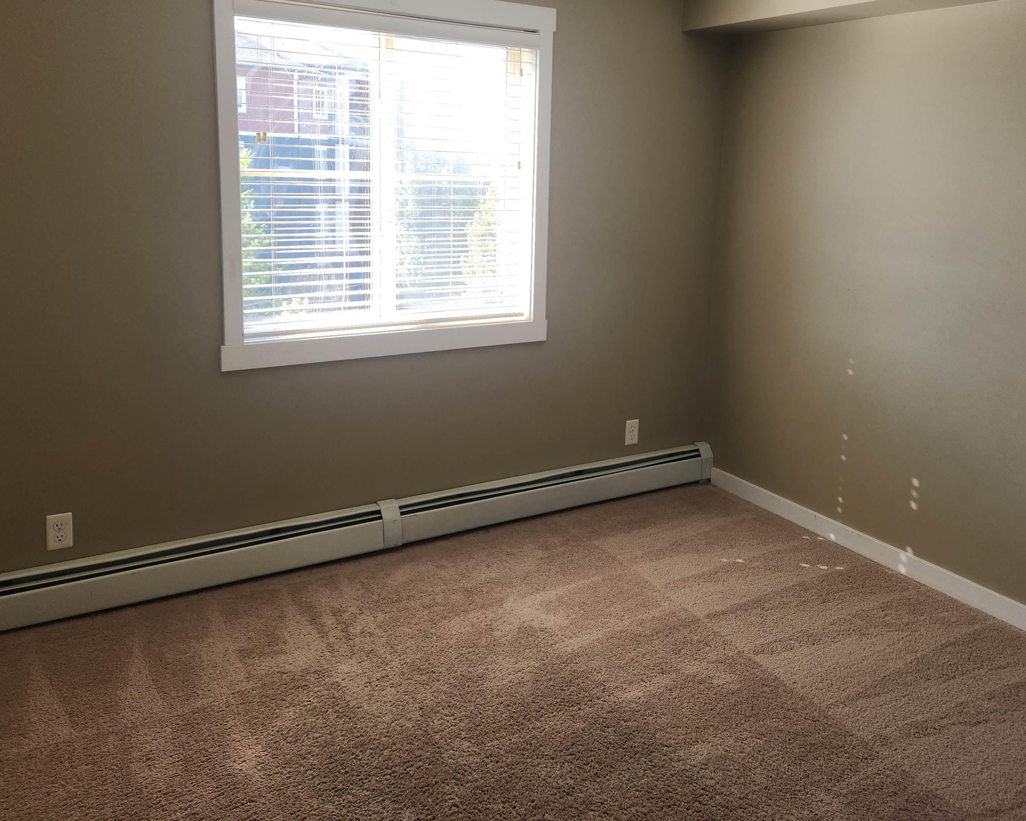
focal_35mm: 30
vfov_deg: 48.0
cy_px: 308
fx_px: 911
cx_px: 557
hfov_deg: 58.7
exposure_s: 1/120
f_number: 1.8
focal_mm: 5.4
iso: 32
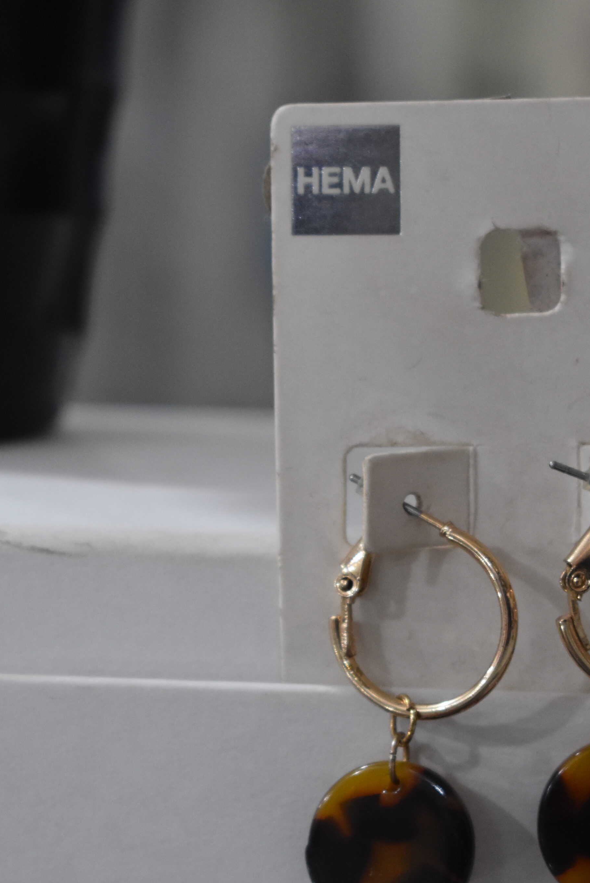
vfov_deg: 15.0
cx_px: 426
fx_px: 3361
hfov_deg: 10.0
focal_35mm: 137
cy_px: 581
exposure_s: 1/60
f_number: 5.6
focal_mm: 55
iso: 1600
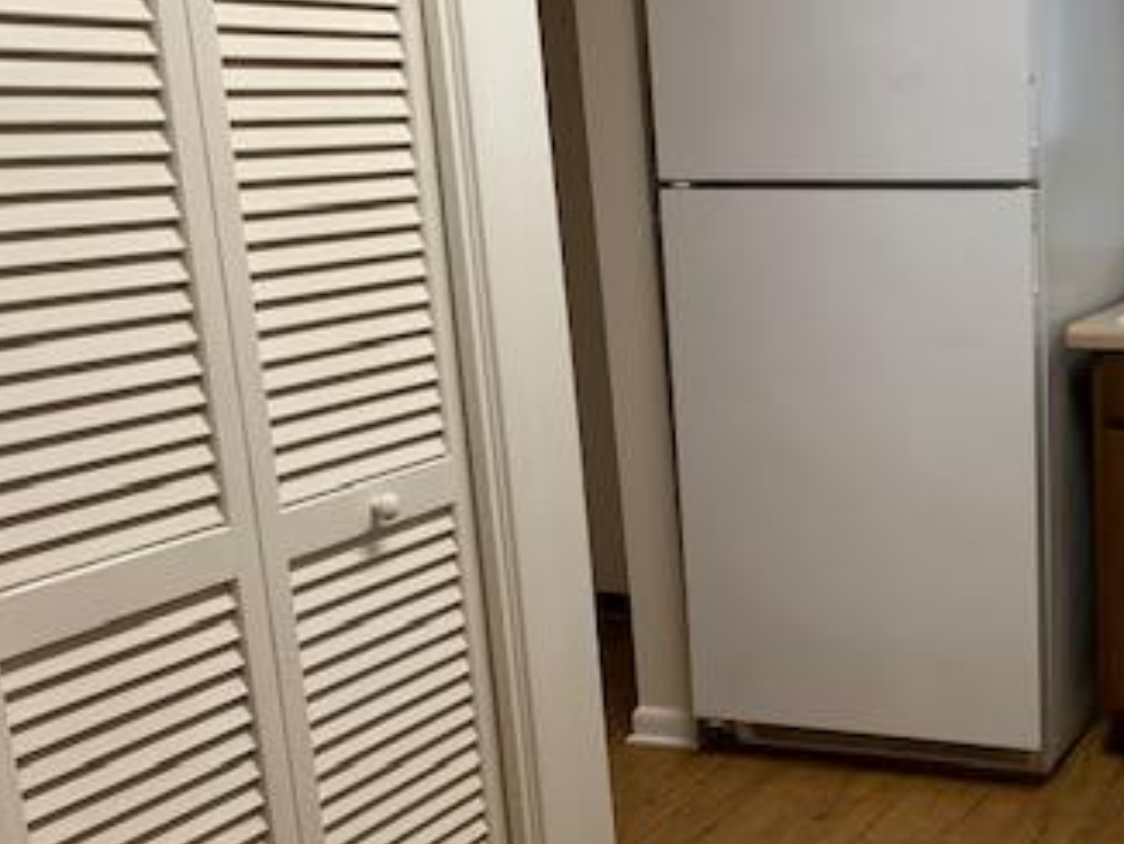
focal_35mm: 51
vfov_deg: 28.6
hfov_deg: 34.9
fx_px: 1657
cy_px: 486
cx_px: 1048
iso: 125
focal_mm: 4.25
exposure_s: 1/60
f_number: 1.8
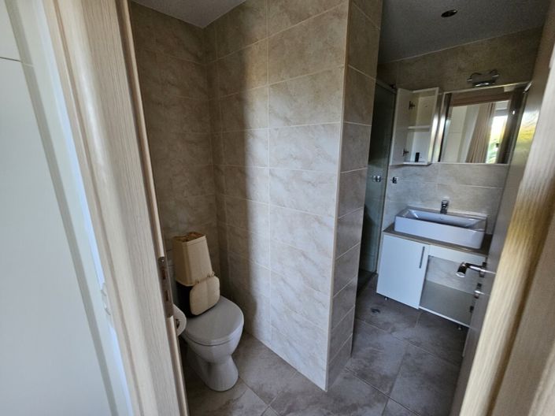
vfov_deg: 89.9
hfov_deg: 106.2
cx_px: 278
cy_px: 208
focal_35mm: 13
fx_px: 208
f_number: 2.2
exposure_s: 1/33.3
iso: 320
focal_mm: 2.2
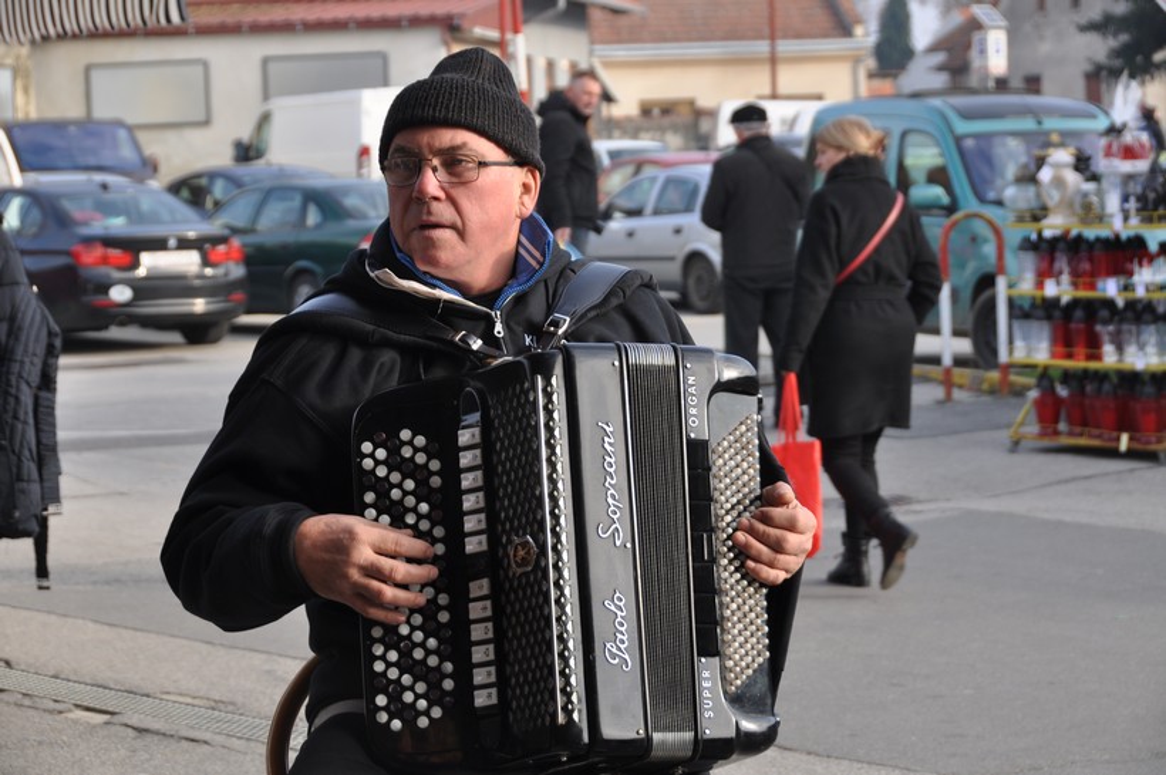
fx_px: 3155
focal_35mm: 98
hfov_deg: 20.9
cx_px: 583
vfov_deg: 14.0
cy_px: 388
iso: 200
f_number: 7.1
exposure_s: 1/200
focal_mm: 65
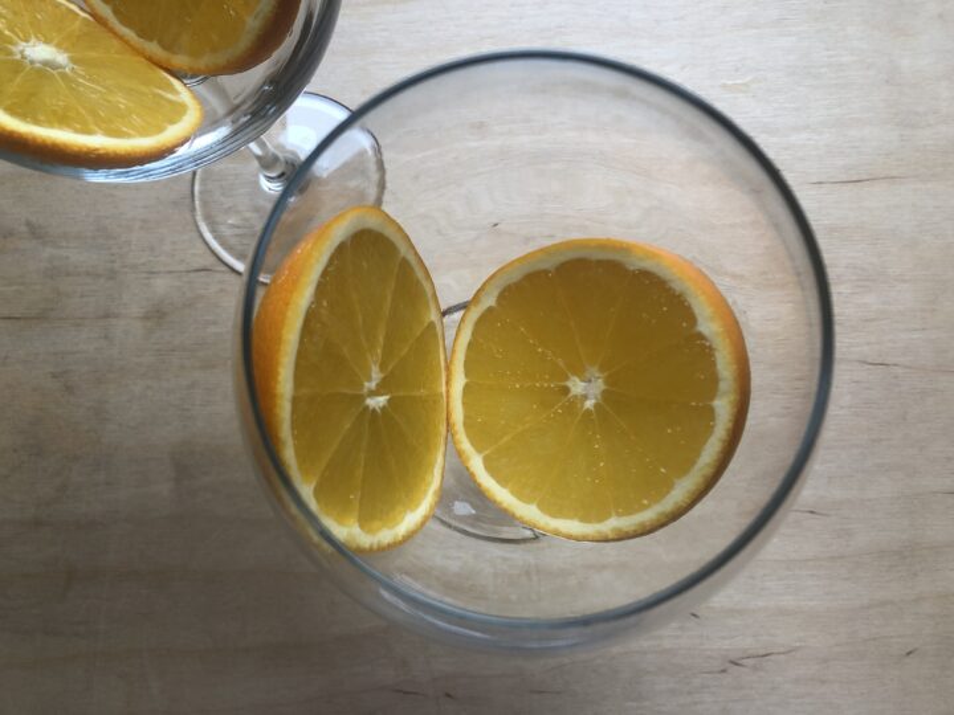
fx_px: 772
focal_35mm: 28
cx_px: 477
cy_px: 358
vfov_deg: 49.7
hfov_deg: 63.4
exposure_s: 1/30
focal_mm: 3.99
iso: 25
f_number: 1.8
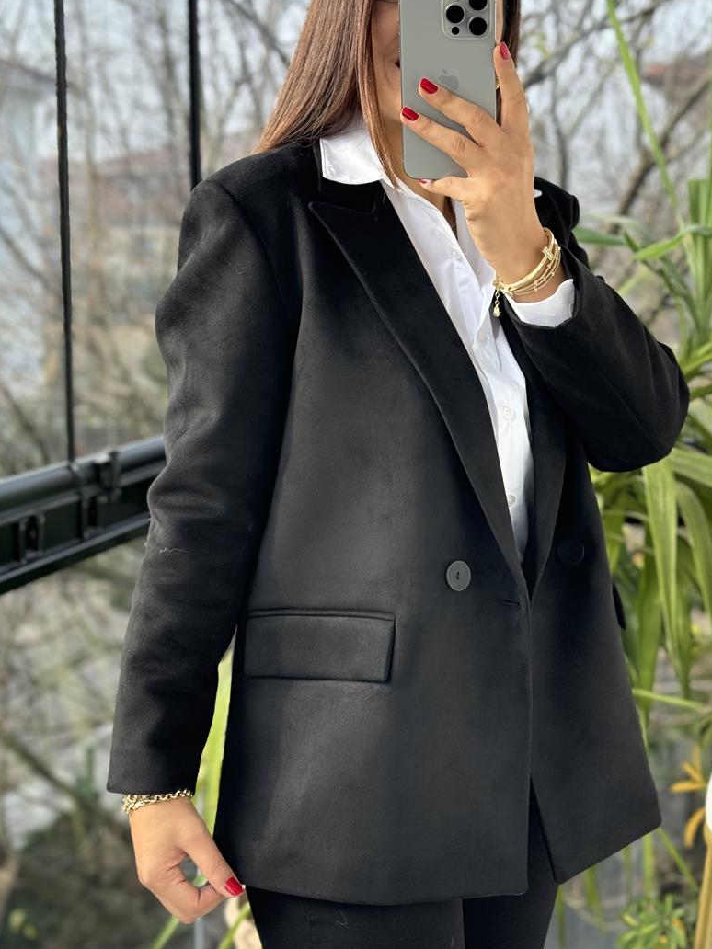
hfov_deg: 23.6
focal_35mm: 62
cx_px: 426
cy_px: 424
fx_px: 1700
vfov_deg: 31.2
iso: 100
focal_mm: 6.76
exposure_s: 1/134
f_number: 1.78
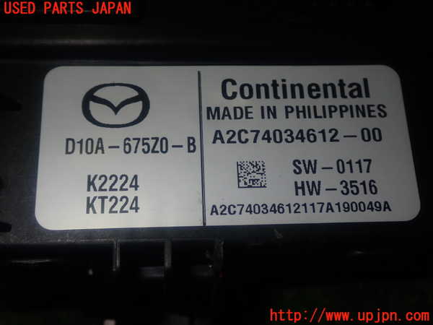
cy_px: 162
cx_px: 216
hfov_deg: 40.4
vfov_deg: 30.9
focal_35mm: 47
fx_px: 588
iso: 200
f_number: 9
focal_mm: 8.4
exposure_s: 1/50
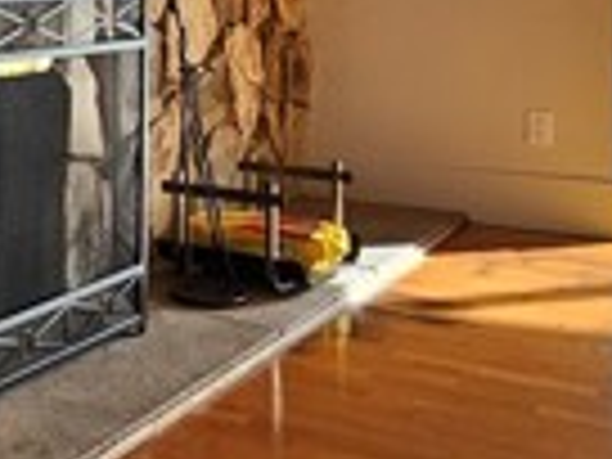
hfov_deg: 26.5
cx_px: -198
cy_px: -36
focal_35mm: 61
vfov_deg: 22.7
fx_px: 1078
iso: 80
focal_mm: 2.2
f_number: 2.2
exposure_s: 1/60
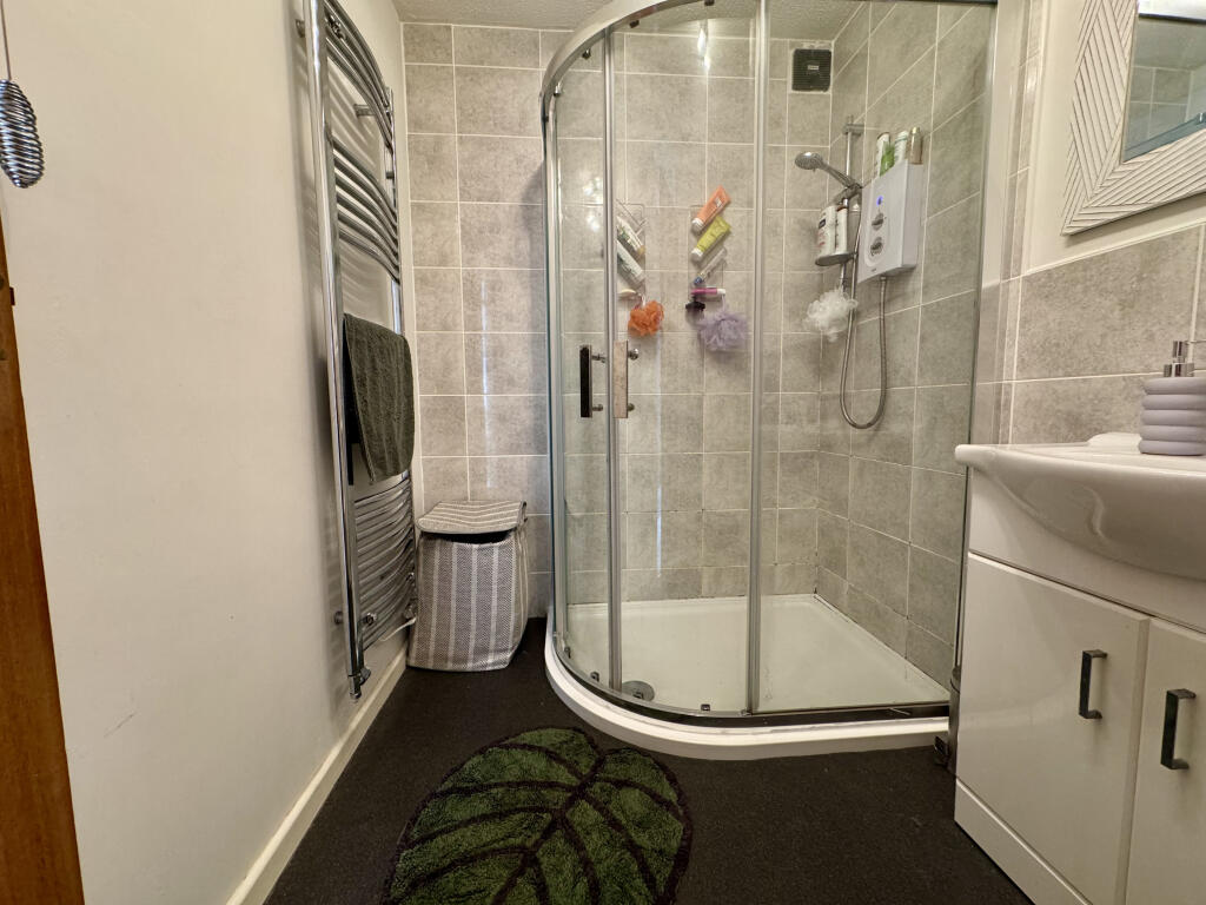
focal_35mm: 14
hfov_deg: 102.1
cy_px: 452
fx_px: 488
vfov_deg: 85.7
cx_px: 603
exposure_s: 1/50
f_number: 2.2
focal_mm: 2.22
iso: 400
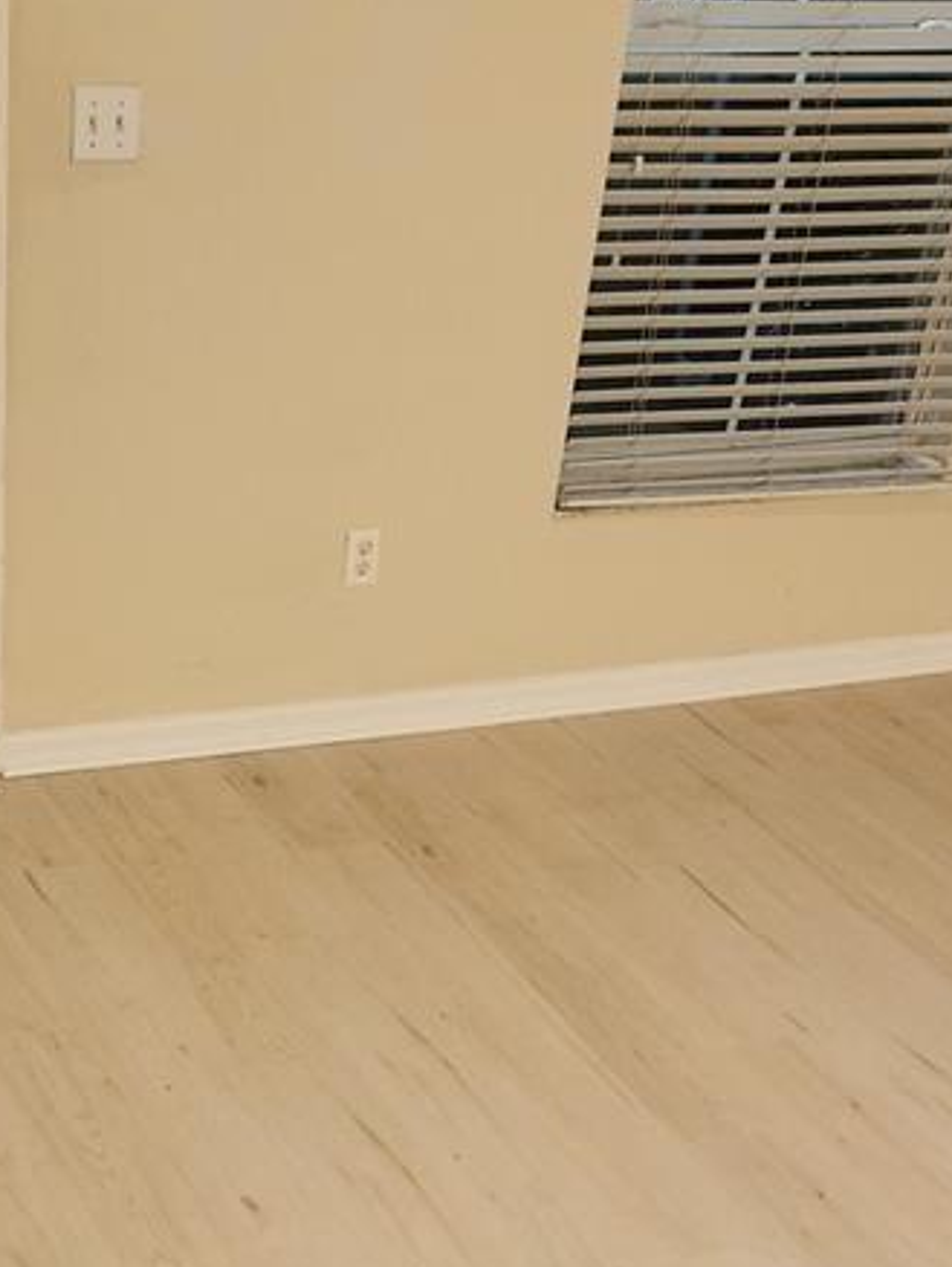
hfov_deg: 23.0
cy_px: 1073
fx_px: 2308
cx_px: 200
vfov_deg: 29.7
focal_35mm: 63
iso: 250
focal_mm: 5.4
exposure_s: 1/40
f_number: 1.8
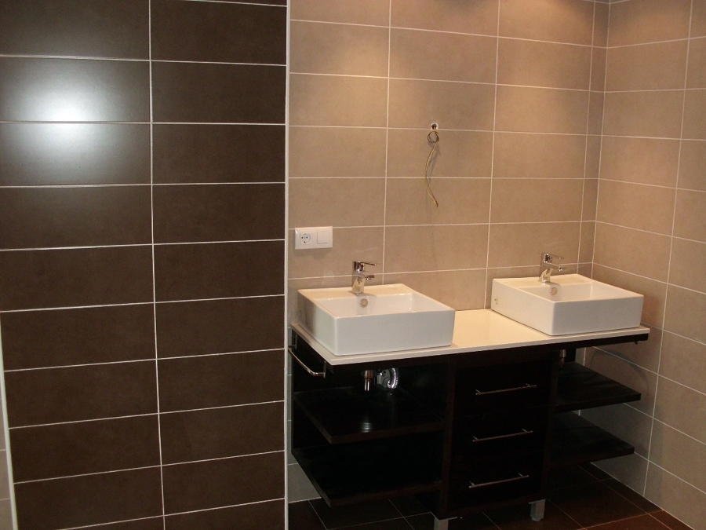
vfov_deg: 39.7
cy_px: 265
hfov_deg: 51.4
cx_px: 353
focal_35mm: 36
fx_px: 734
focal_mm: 6.3
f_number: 2.9
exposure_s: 1/60
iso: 200
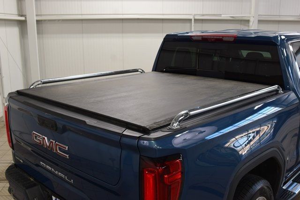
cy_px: 100
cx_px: 150
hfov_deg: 53.1
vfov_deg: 36.9
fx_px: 300
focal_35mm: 36
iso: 400
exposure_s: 1/20
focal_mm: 24
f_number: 6.3
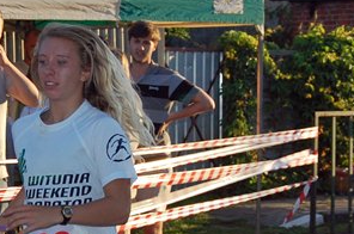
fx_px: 1325
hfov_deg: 14.9
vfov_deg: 10.0
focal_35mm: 135
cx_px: -35
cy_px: 242
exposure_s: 1/500
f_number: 5.6
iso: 320
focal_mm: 38
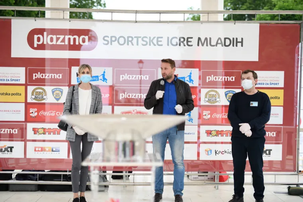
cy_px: 101
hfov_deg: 39.6
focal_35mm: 50
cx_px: 152
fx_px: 421
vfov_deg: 27.0
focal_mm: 50
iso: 125
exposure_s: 1/1250
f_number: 2
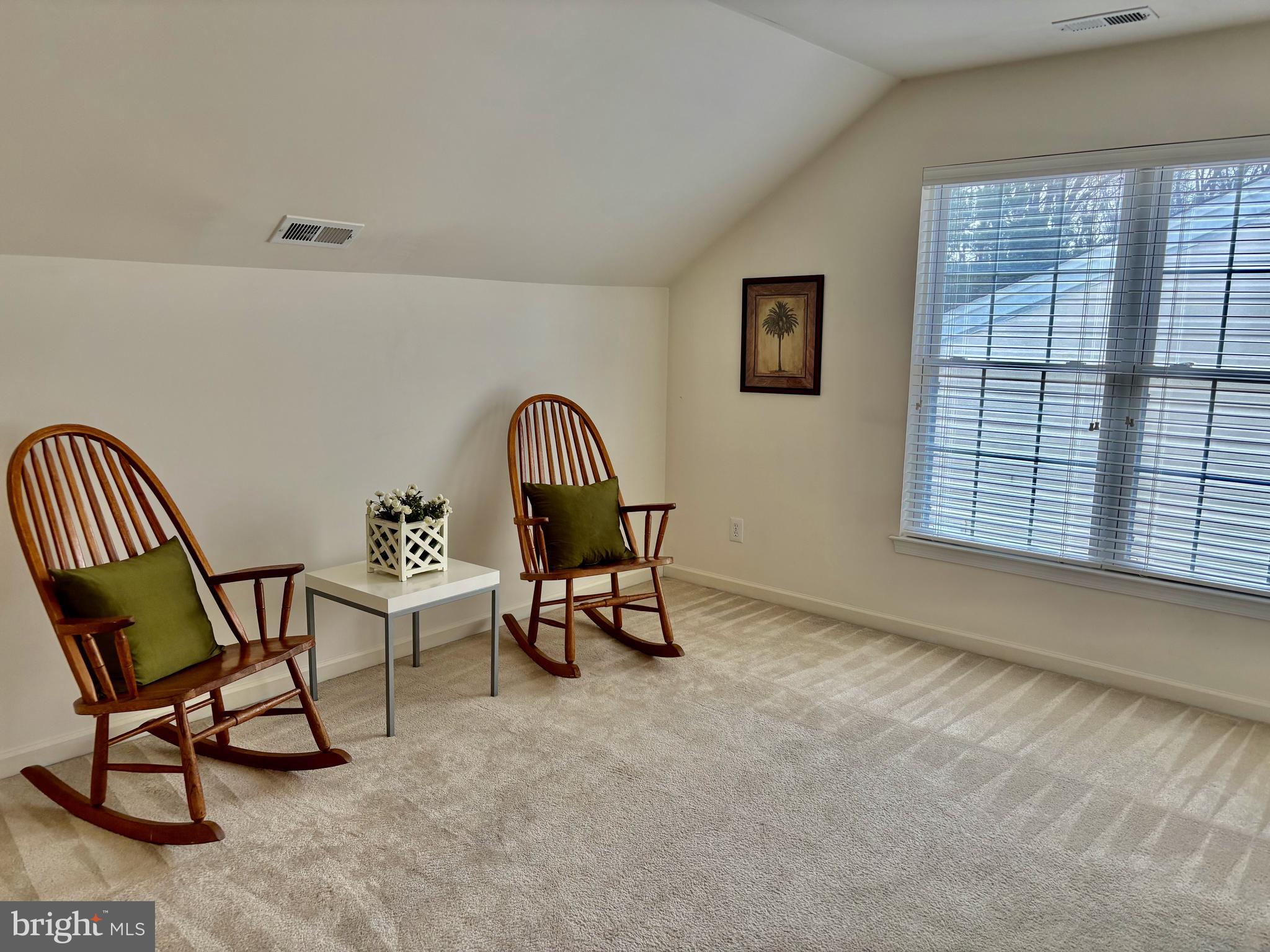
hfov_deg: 67.3
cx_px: 635
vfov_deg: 53.1
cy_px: 476
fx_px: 954
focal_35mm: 26
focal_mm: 5.96
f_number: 1.6
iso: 80
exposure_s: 1/60
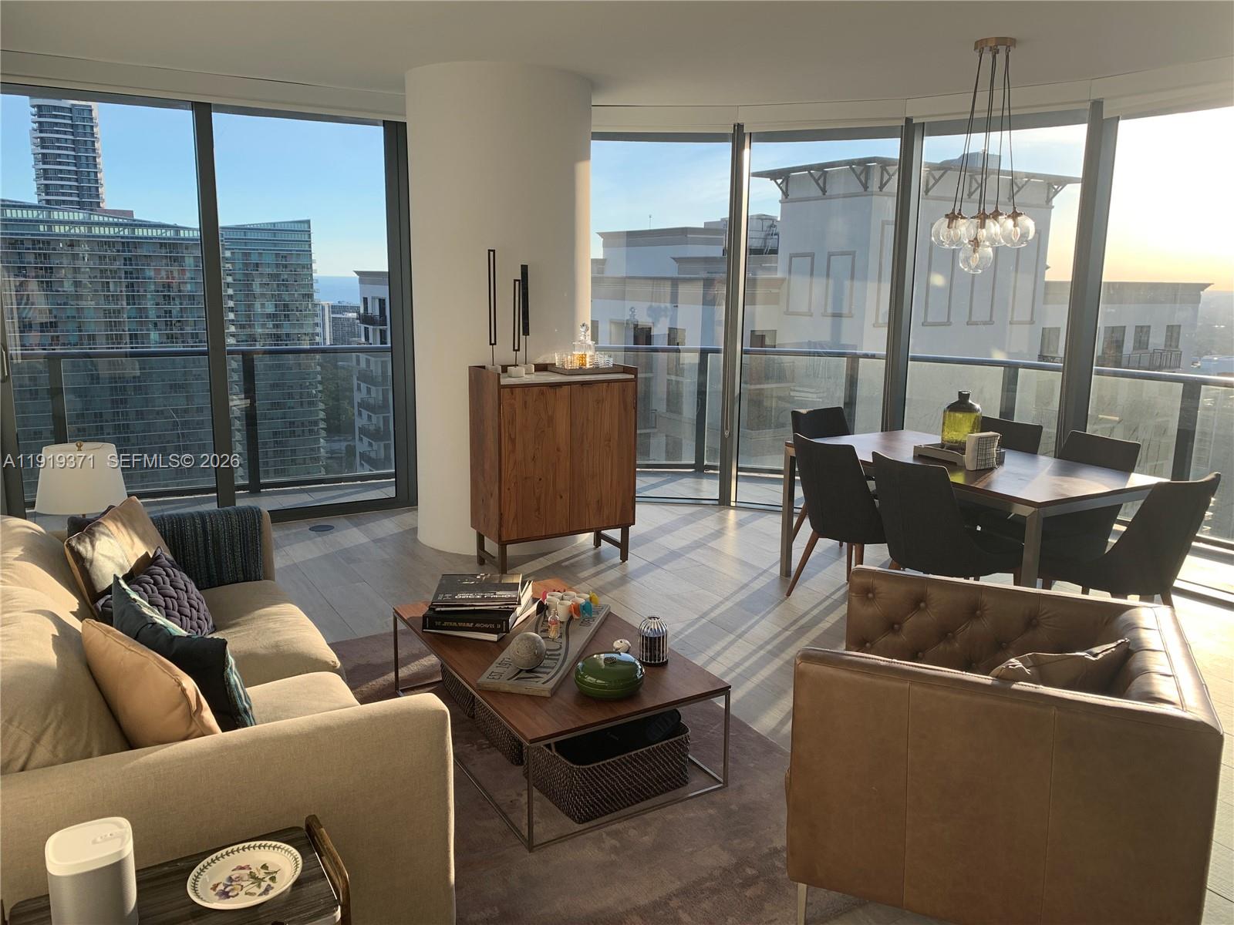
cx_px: 617
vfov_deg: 53.1
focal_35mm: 26
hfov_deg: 67.3
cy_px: 462
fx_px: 927
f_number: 1.8
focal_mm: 4.25
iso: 25
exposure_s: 1/278
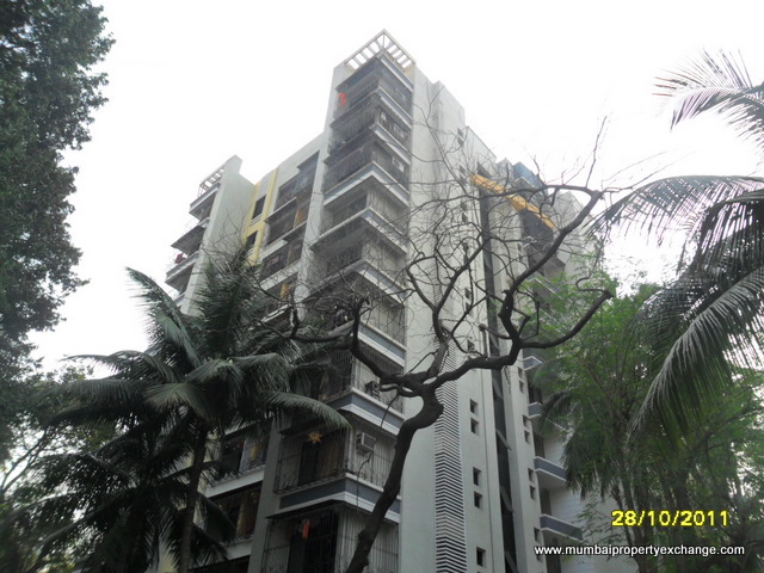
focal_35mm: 27
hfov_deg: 65.3
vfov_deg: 51.4
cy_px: 286
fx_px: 596
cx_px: 382
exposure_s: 1/350
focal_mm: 4.9
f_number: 3.5
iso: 100
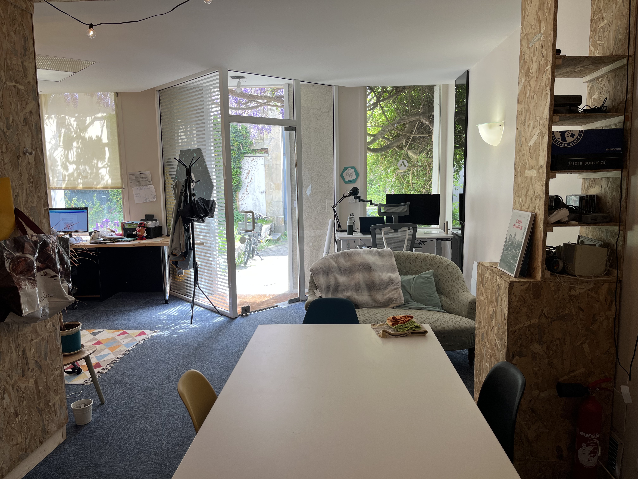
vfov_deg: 53.1
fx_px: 479
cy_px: 240
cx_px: 319
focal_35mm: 26
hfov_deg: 67.3
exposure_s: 1/120
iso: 32
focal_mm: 5.1
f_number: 1.6
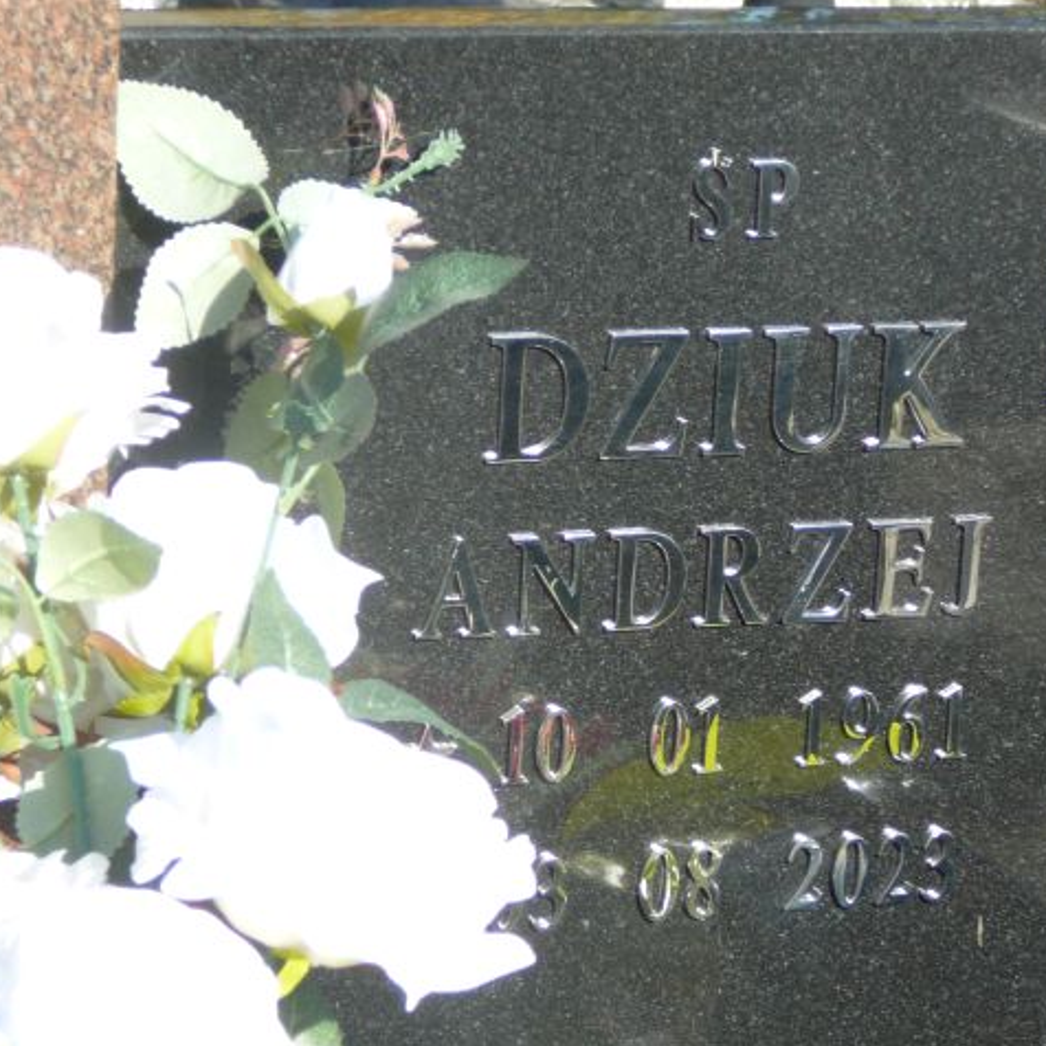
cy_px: 523
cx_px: 582
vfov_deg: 13.1
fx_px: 4547
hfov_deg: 13.1
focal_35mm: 133
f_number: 3.9
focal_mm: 16.6
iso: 80
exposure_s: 1/320
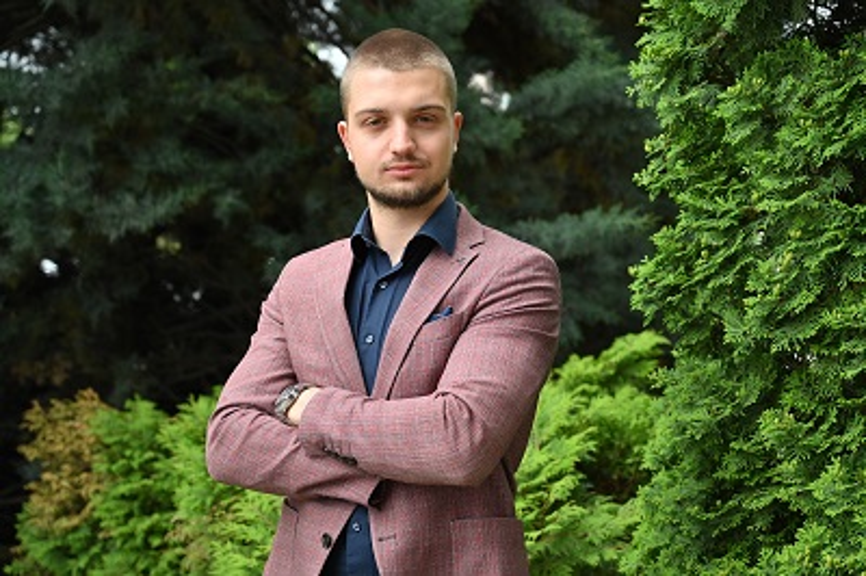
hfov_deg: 34.5
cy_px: 288
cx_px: 433
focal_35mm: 58
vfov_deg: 23.3
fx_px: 1394
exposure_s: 1/250
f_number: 4.5
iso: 200
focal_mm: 58
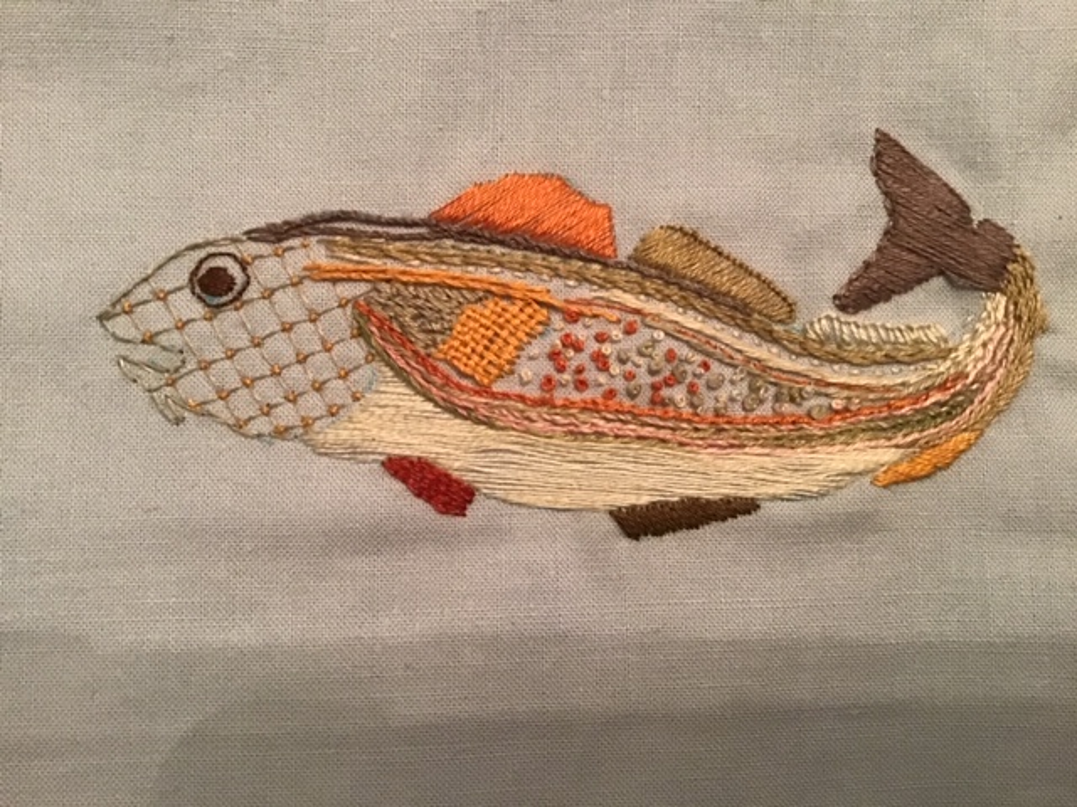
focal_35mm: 31
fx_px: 964
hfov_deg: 58.4
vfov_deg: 45.4
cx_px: 538
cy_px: 404
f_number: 2.4
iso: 200
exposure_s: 1/30
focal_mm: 3.3
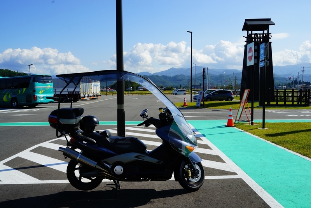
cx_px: 156
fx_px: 294
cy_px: 104
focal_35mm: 34
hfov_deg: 55.8
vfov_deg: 38.9
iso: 100
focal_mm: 34
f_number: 11
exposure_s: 1/200
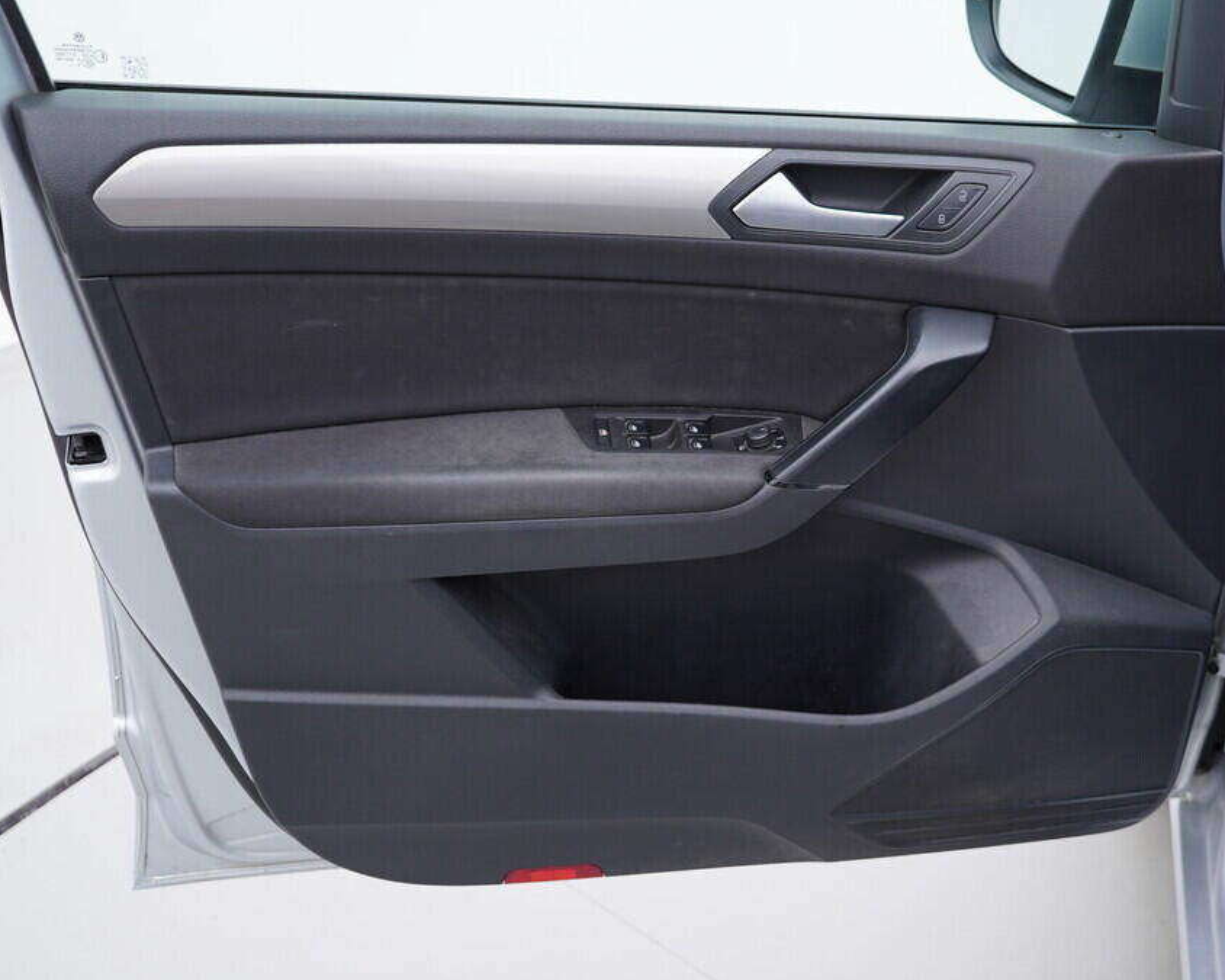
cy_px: 493
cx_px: 740
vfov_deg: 36.5
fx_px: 1486
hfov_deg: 44.5
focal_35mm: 41
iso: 125
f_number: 3.2
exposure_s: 1/50
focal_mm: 24
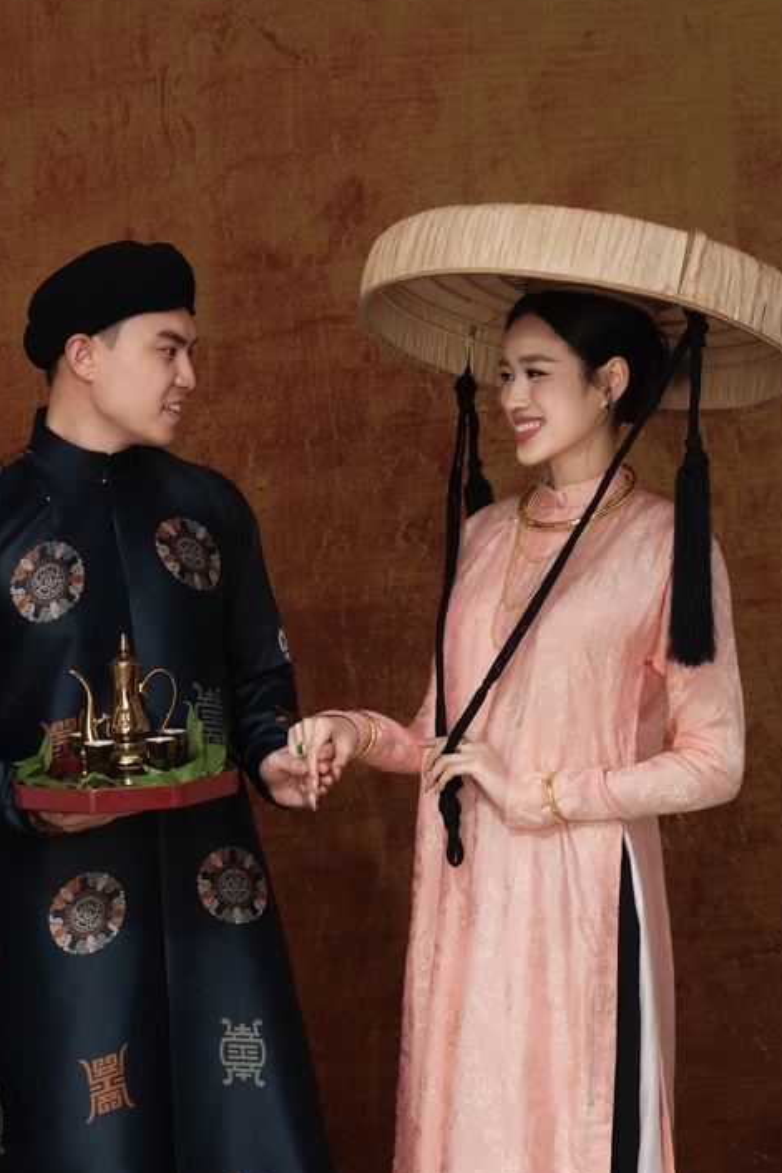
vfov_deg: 22.4
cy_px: 690
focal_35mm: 91
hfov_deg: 15.0
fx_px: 2966
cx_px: 319
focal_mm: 65
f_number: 7.1
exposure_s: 1/125
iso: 400
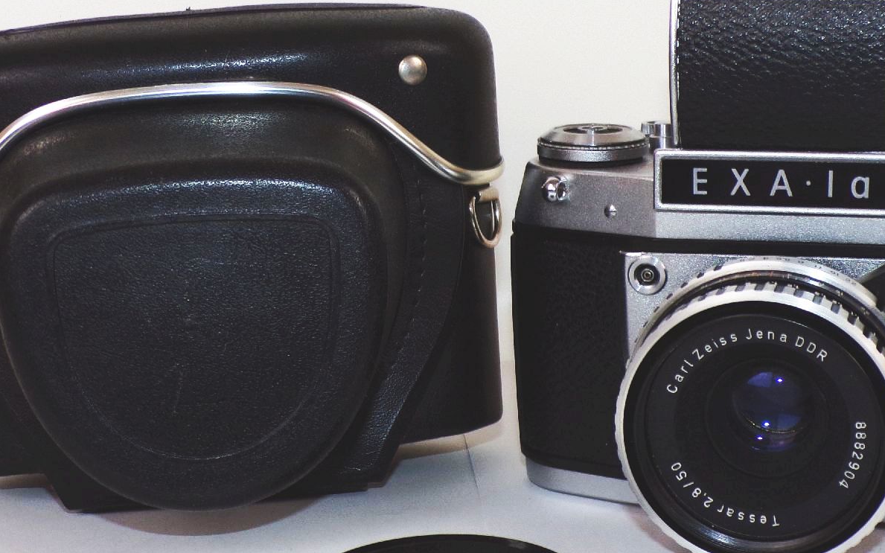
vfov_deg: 18.9
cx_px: 518
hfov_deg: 29.7
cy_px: 270
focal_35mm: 69
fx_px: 1664
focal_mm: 7.6
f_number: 3.4
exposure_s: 1/34
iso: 80
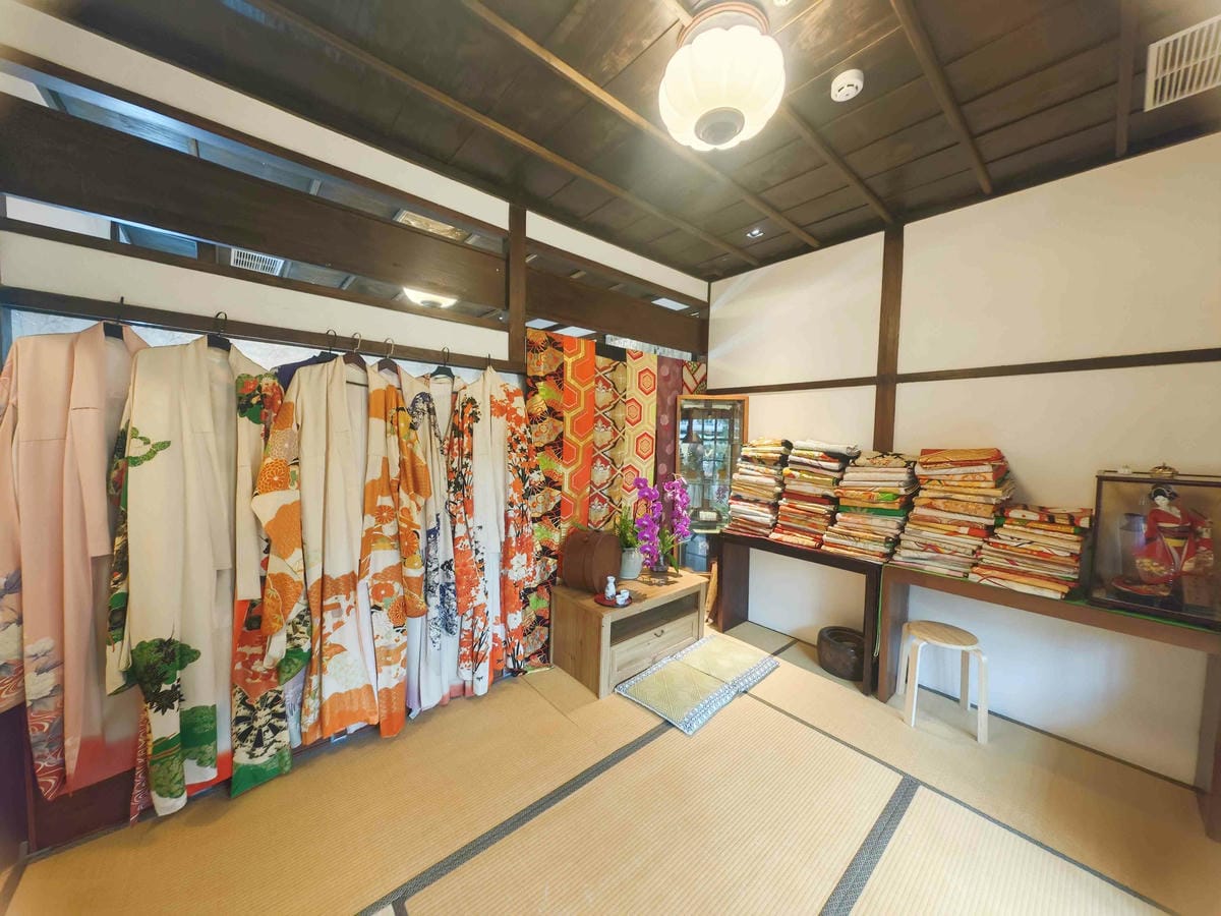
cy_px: 458
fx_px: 423
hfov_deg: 110.5
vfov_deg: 94.5
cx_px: 610
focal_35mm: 12
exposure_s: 1/30
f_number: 1.8
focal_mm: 2.03
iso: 400
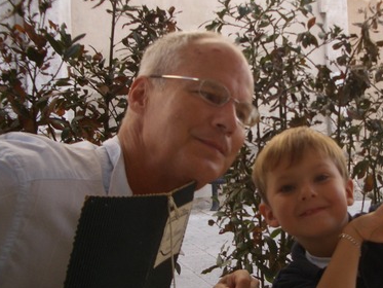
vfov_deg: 24.4
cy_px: 169
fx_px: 664
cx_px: 248
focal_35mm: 60
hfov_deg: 32.0
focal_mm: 5.8
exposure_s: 1/320
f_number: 2.6
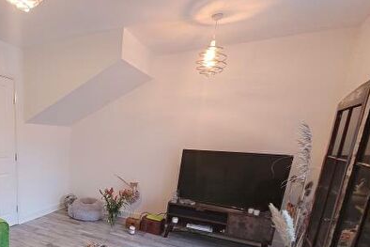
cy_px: 201
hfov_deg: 66.5
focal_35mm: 24
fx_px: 247
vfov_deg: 49.8
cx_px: 70
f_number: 2.2
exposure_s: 1/33
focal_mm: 1.74
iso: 320
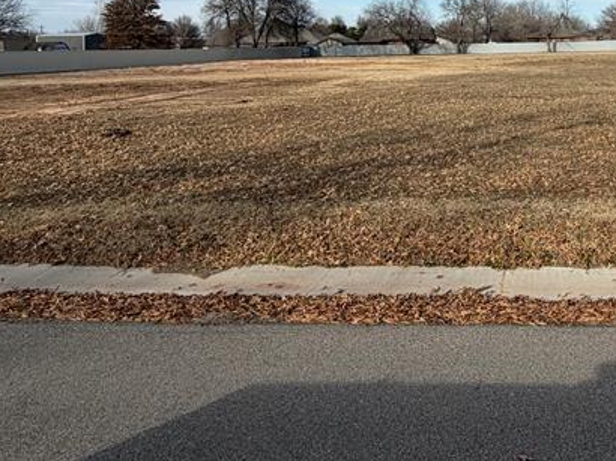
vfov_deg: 38.2
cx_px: 515
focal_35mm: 35
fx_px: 622
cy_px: 54
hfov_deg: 48.8
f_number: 2.2
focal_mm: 2.22
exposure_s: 1/1017
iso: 20
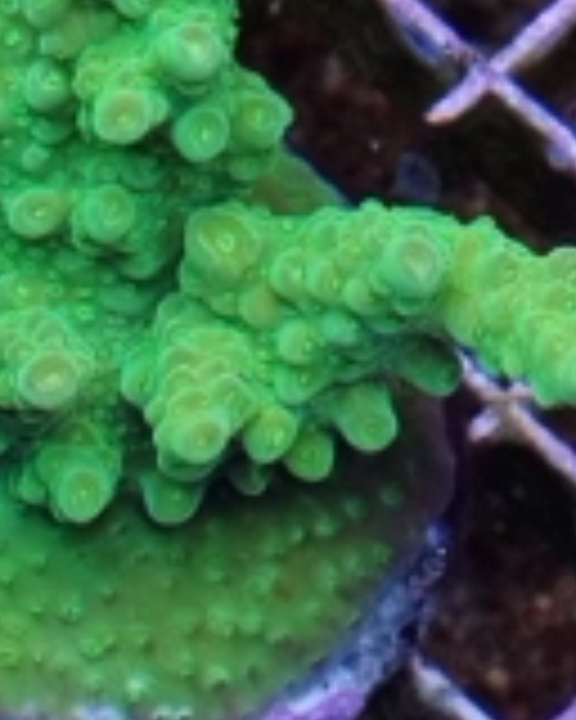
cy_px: 50
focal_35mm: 61
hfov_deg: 23.9
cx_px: -4
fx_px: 1300
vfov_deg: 29.5
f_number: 1.89
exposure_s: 1/50
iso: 70
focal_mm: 5.95
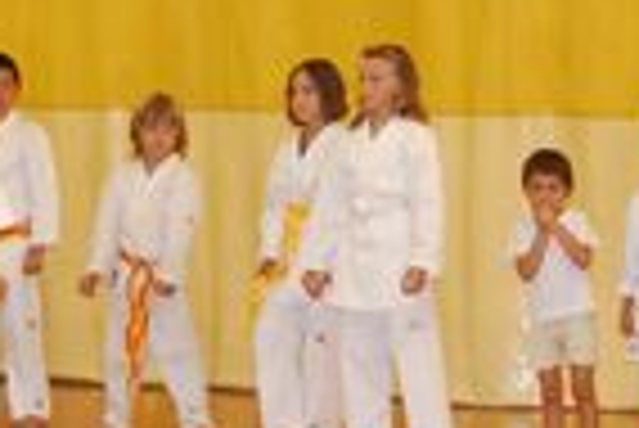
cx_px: 266
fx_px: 4495
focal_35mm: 253
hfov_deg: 8.1
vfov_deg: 5.4
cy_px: 178
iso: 900
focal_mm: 30
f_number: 4.2
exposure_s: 1/60
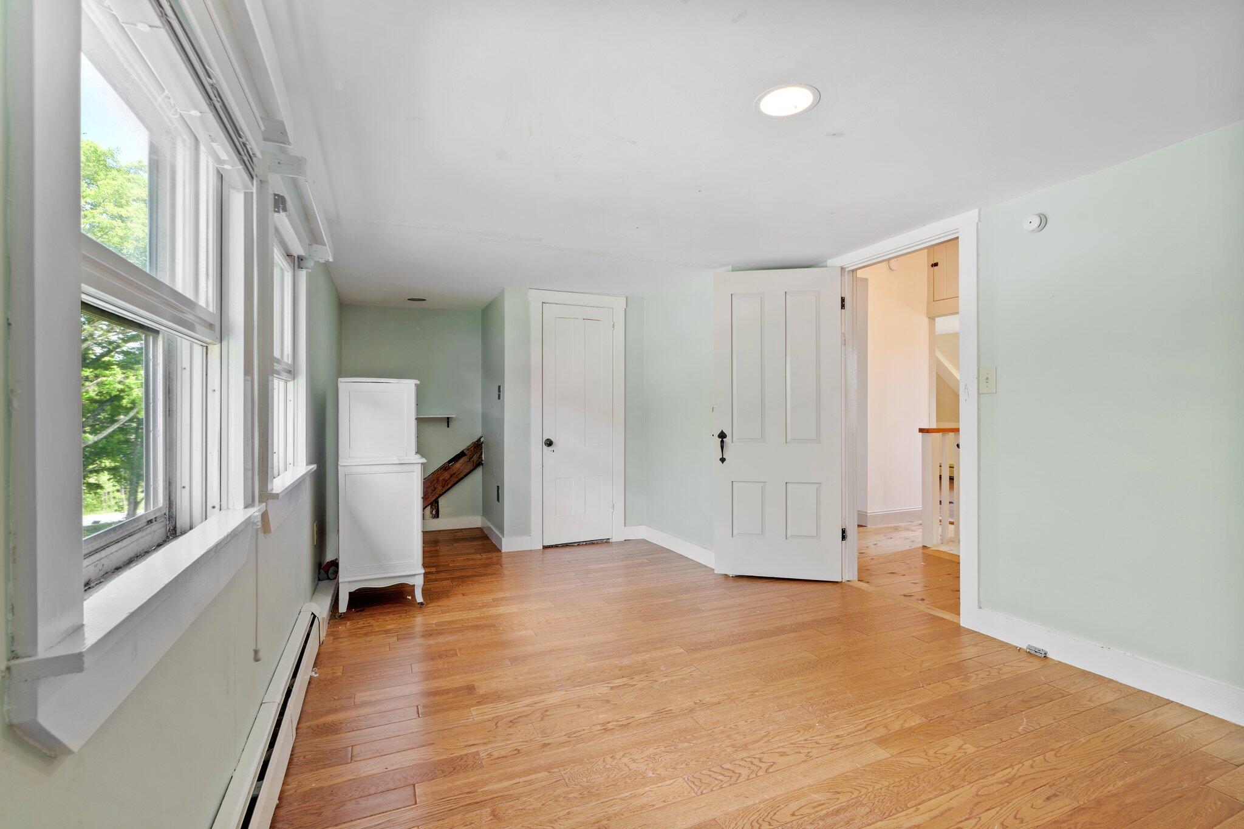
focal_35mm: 16
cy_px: 414
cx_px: 622
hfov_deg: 96.7
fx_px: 553
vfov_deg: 73.7
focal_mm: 16
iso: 80
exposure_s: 2
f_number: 9
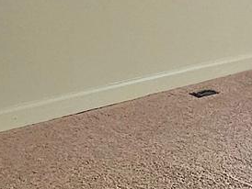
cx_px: 290
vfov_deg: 13.7
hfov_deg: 19.2
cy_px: -150
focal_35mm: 97
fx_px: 707
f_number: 2.2
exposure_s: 1/77.5
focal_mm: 2.2
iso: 200
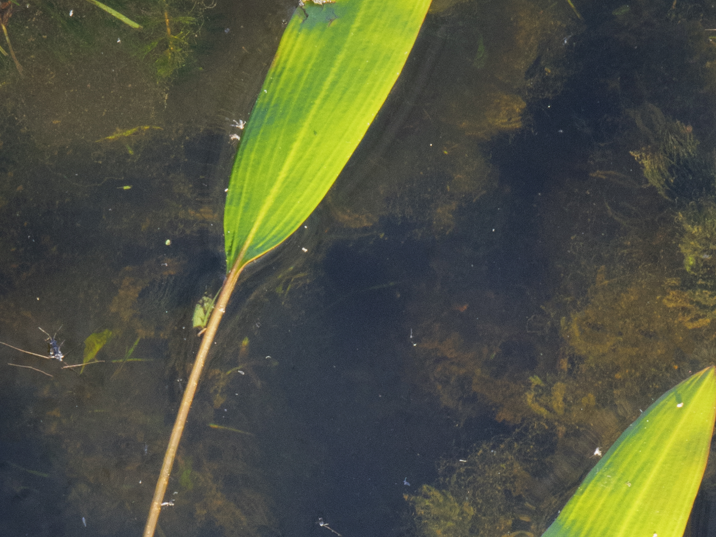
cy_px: 564
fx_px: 6309
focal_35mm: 305
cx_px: 422
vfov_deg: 4.9
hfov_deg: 6.5
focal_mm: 40.05
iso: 640
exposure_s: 1/50
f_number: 10
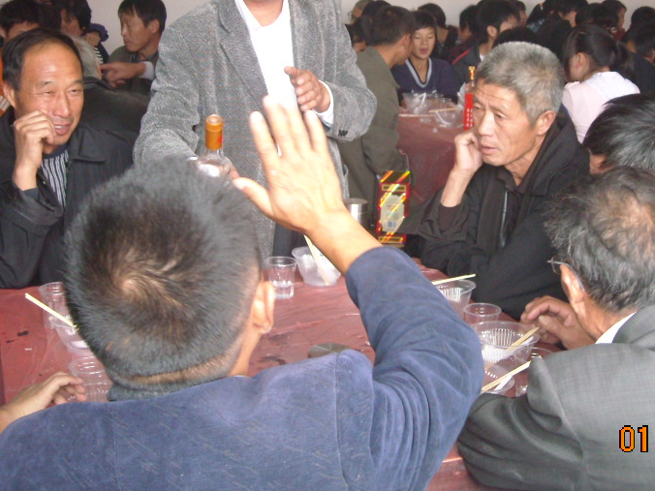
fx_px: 1003
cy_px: 145
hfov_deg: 35.9
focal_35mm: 53
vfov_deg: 27.3
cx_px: 414
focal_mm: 5.7
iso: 270
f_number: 2.8
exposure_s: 1/60
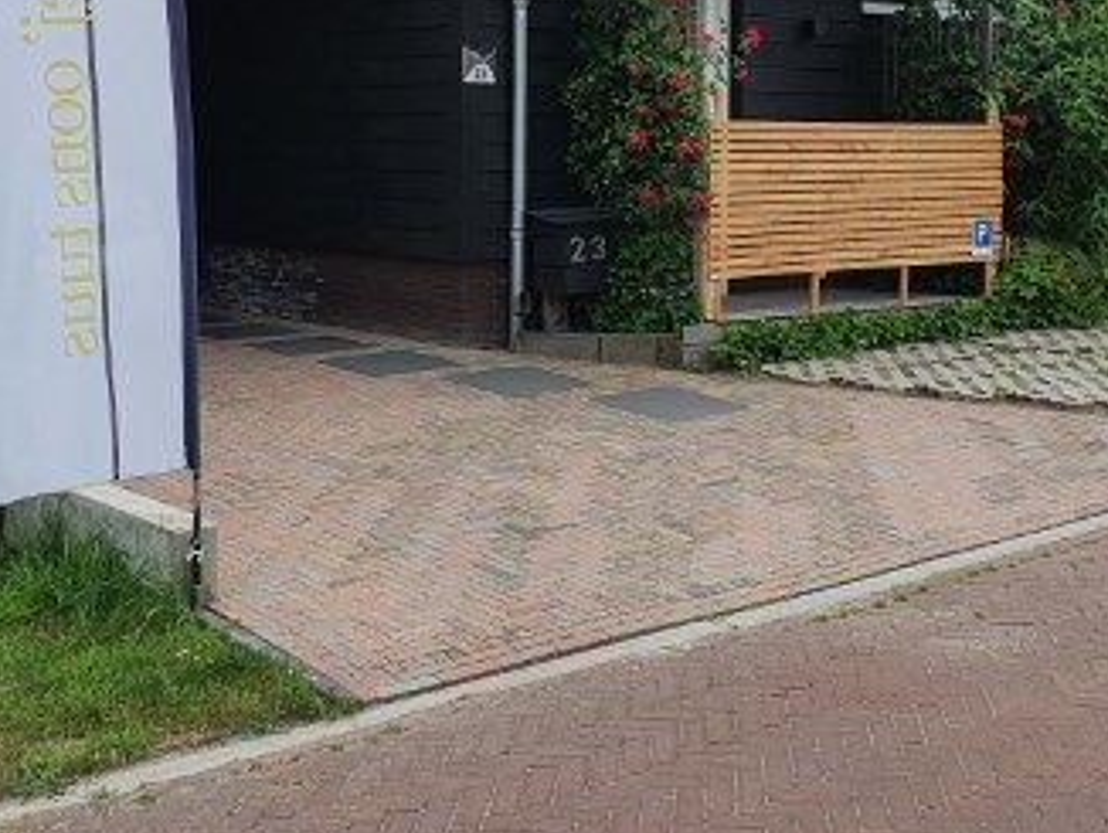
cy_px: 139
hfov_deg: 37.4
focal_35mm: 51
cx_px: 622
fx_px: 1634
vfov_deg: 27.9
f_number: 2.4
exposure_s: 1/1332
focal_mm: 4.32
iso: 50
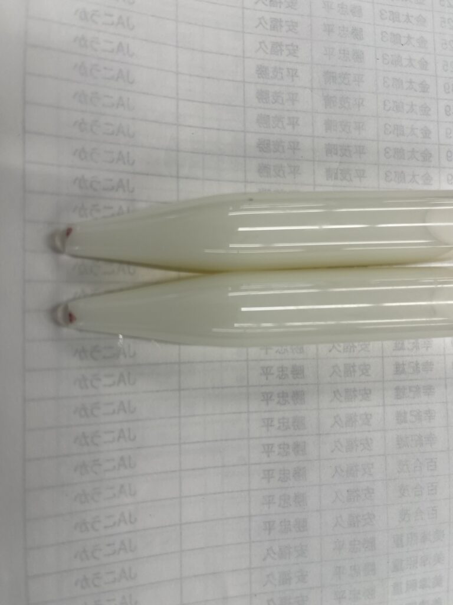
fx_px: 454
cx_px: 226
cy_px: 302
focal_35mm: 26
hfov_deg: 53.1
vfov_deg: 67.3
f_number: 1.6
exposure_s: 1/139
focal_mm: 5.1
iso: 32
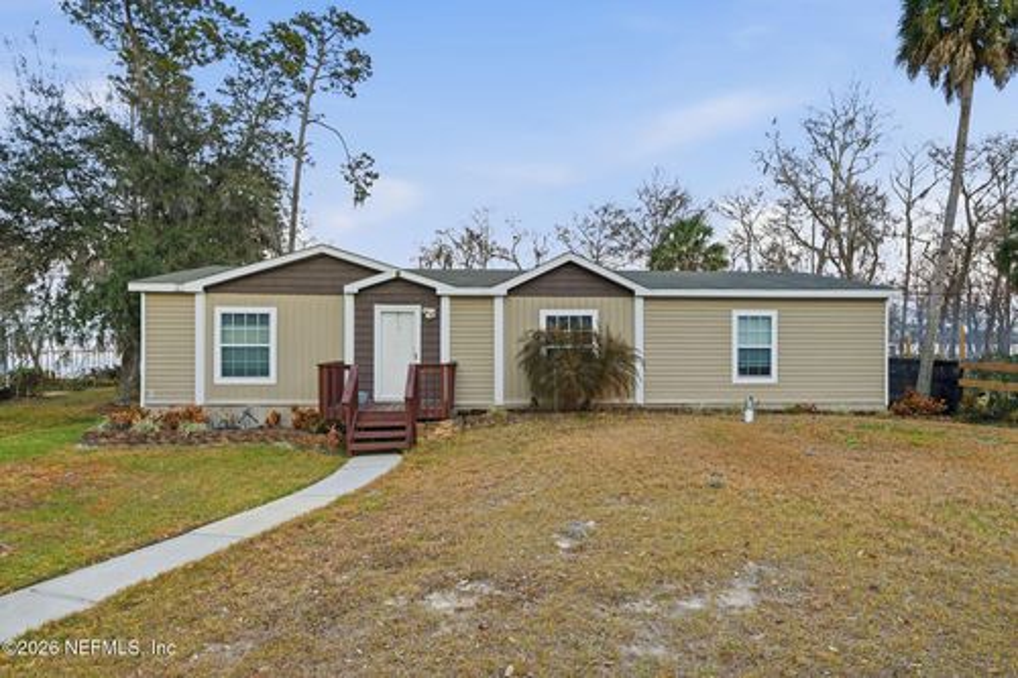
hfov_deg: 84.0
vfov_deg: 61.9
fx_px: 565
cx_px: 509
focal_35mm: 20
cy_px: 339
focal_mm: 20
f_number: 8
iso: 400
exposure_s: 1/160
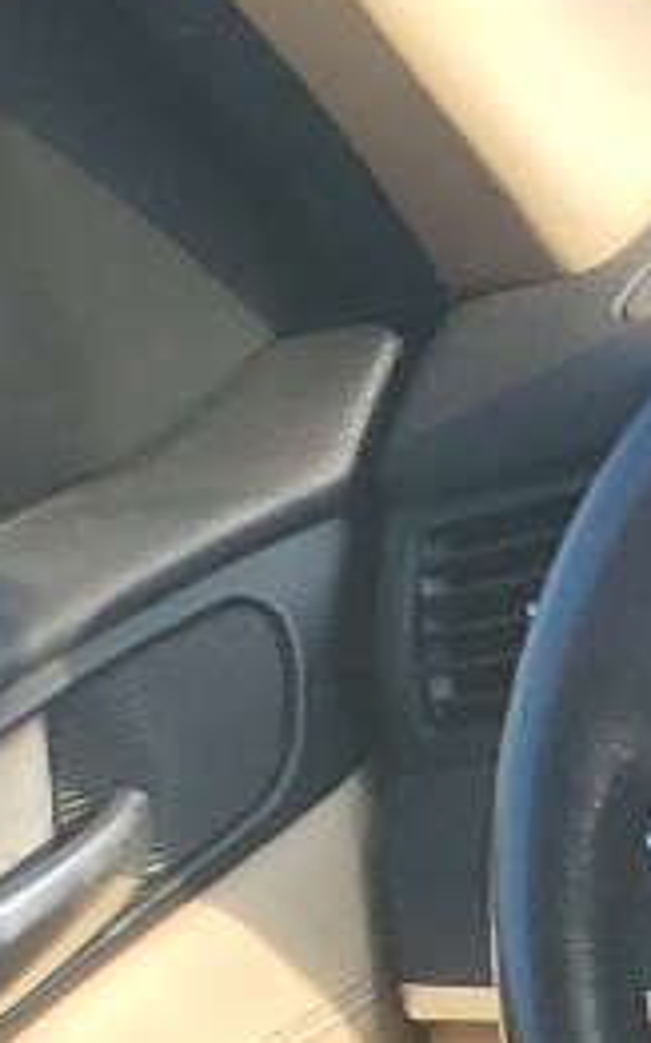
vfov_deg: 10.9
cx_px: 3055
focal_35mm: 169
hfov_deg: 5.9
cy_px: 2342
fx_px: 4800
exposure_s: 1/476
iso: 50
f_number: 1.5
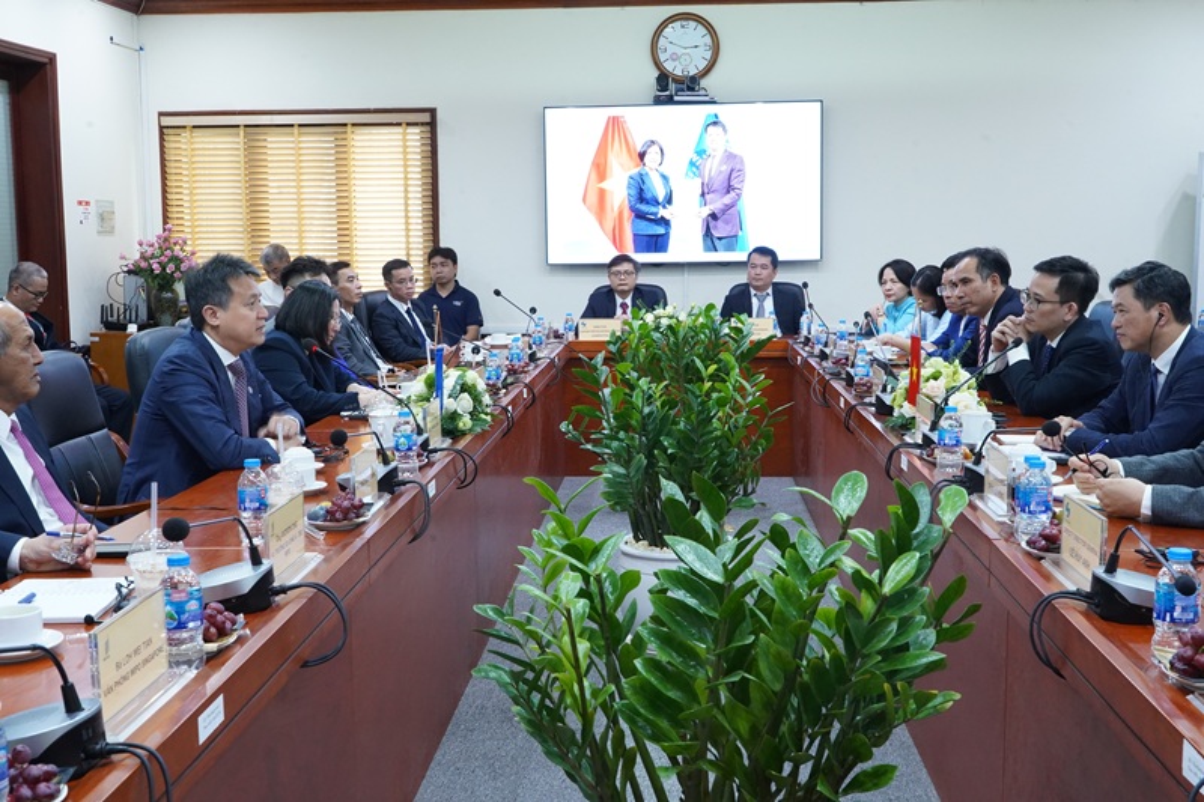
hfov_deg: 46.4
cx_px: 602
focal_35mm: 42
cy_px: 401
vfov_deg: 31.9
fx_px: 1404
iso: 5000
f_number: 14
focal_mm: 42
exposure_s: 1/13
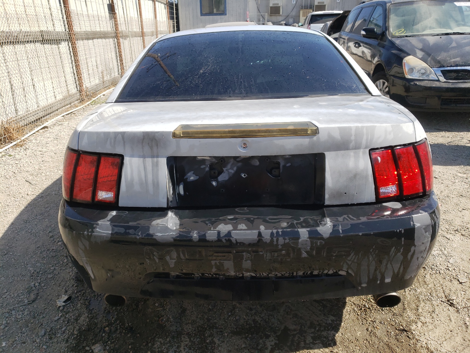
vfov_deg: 53.1
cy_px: 176
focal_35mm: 26
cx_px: 235
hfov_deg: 67.3
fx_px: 353
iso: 50
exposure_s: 1/2000
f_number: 1.5
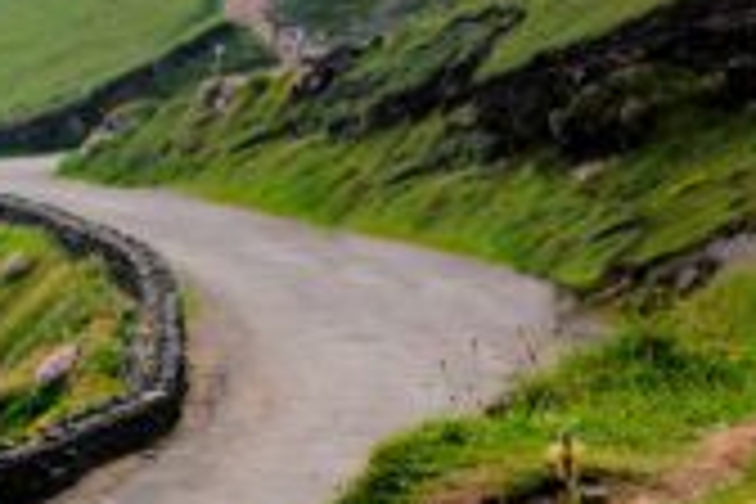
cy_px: 396
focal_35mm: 186
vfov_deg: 7.4
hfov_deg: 10.4
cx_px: -585
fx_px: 3906
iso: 100
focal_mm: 30
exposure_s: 1/200
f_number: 11
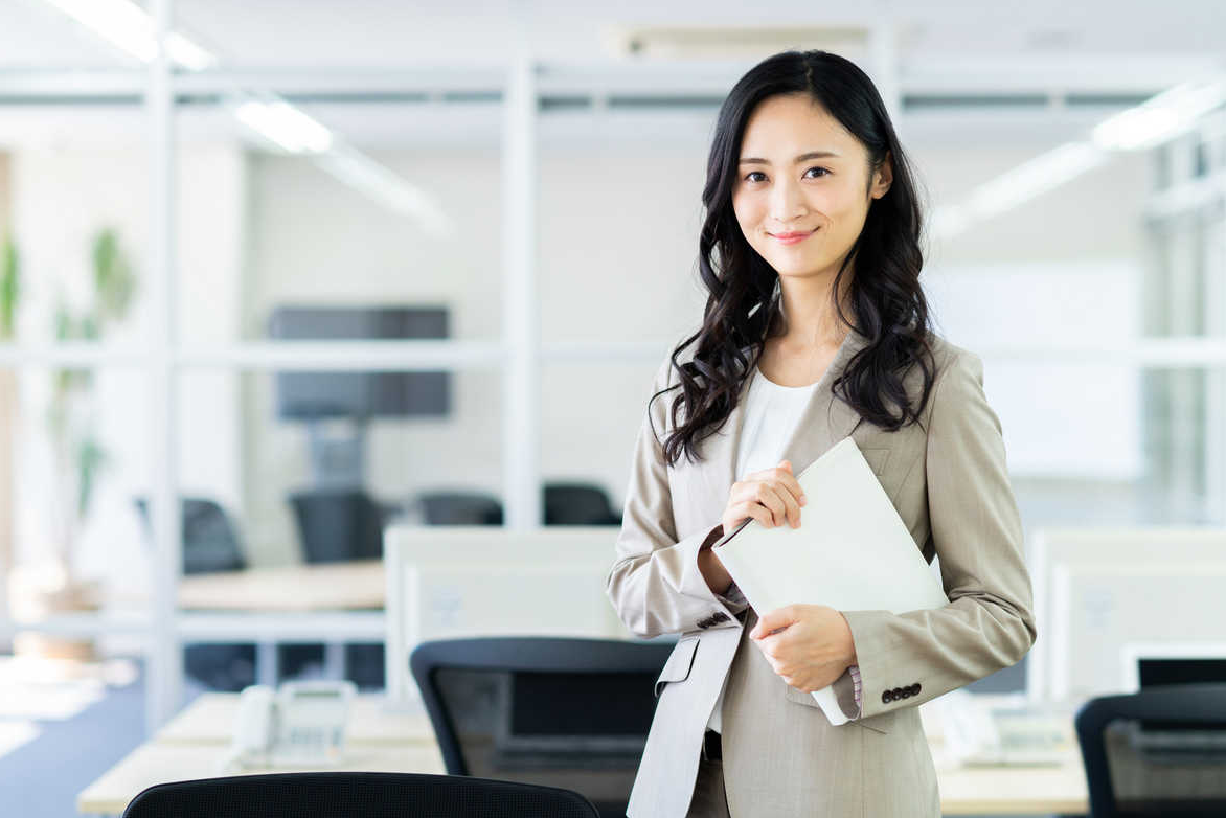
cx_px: 609
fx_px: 2963
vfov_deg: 15.7
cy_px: 401
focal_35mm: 87
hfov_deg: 23.4
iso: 500
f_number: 2.8
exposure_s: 1/200
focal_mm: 85
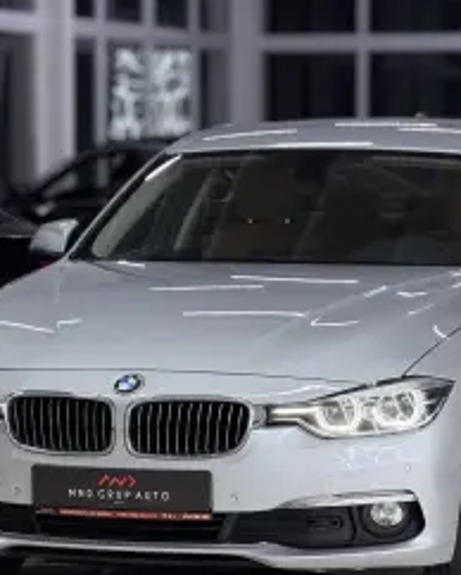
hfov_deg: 8.9
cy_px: 318
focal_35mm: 174
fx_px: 2964
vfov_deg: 11.1
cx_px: 278
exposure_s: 1/100
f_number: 2.8
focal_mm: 15.66
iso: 200
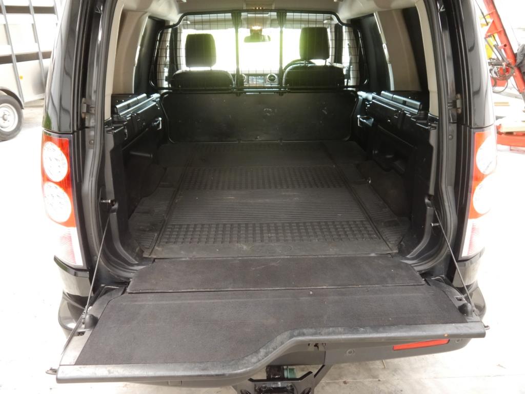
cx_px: 262
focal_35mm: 28
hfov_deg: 63.4
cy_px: 197
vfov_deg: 49.7
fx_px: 425
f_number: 3.5
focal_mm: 14
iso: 1600
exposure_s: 1/100
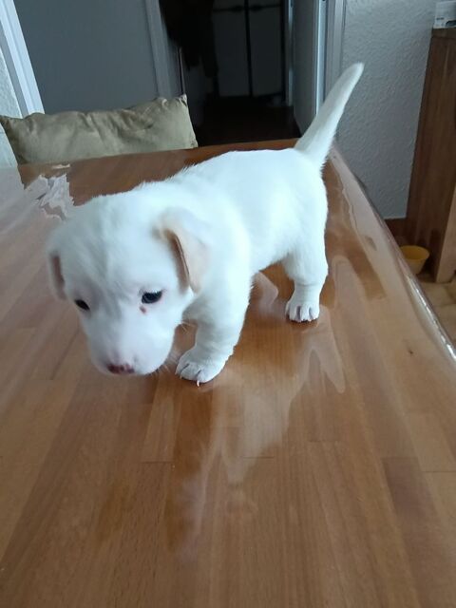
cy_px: 304
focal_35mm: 23
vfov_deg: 73.9
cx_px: 228
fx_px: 404
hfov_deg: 58.9
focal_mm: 1.65
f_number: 2.2
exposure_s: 1/33.3
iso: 400
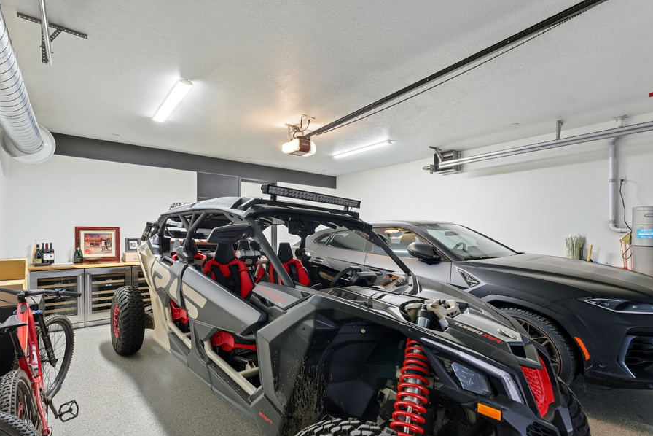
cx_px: 287
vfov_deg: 73.6
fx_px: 290
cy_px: 237
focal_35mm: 16
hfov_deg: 96.3
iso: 400
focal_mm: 14
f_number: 6.3
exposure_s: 1/500
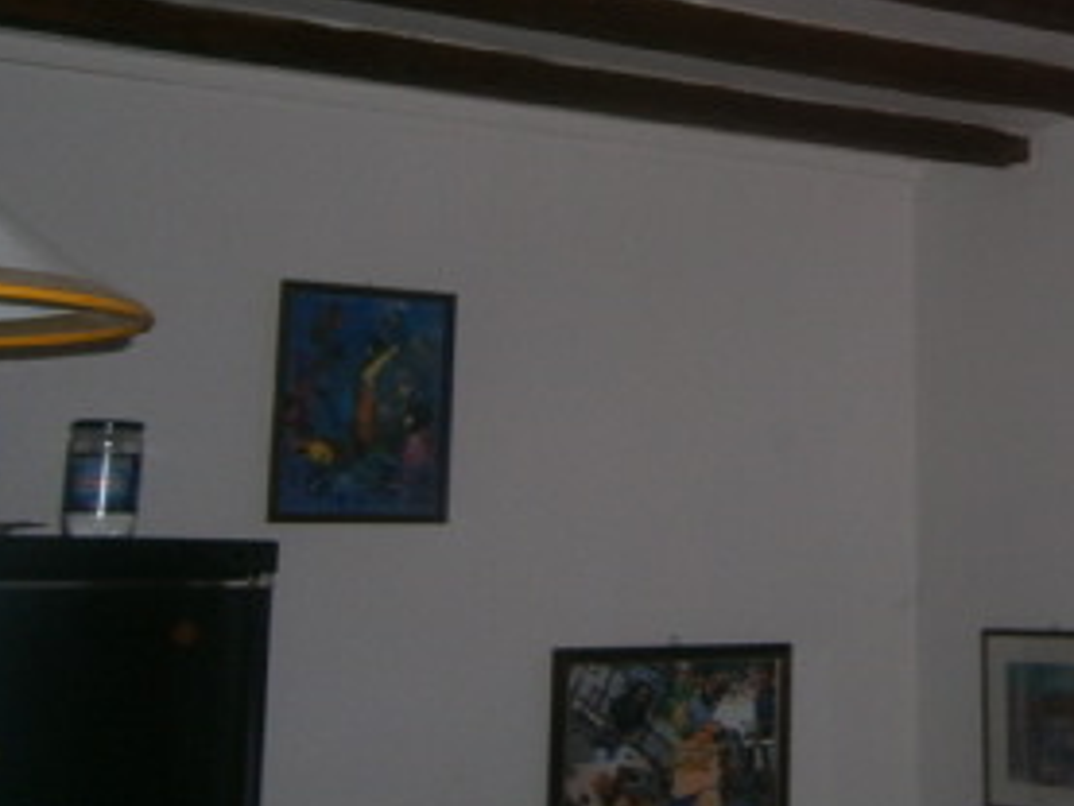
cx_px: 1086
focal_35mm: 60
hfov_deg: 29.9
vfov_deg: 24.0
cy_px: 143
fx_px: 1862
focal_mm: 4.7
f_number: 2.8
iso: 125
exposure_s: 1/30
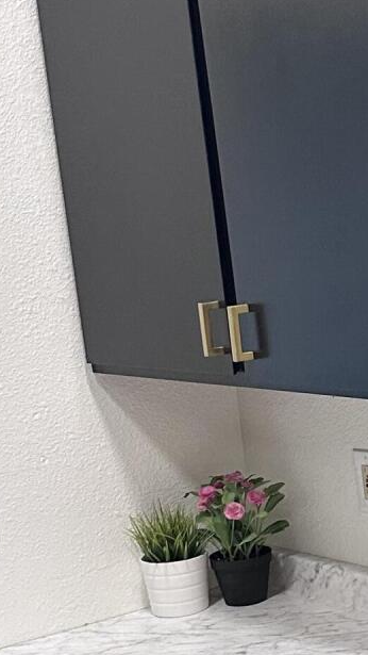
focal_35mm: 85
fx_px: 1474
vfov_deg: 24.8
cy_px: 461
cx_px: 581
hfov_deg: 13.3
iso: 320
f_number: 1.78
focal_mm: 6.86
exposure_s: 1/60
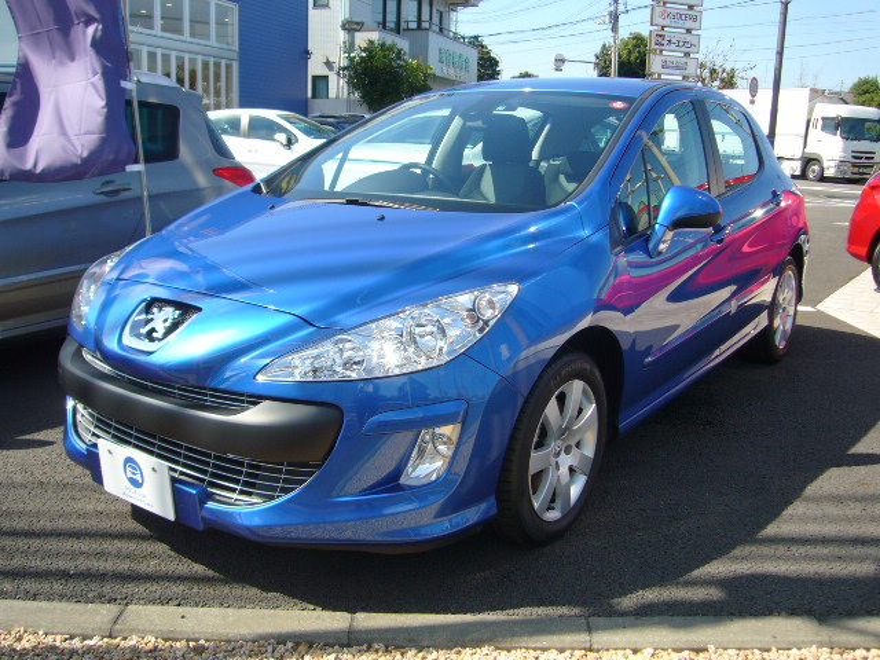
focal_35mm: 32
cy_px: 330
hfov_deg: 56.8
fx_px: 813
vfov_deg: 44.2
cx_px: 440
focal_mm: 4.6
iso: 80
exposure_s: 1/640
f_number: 2.8
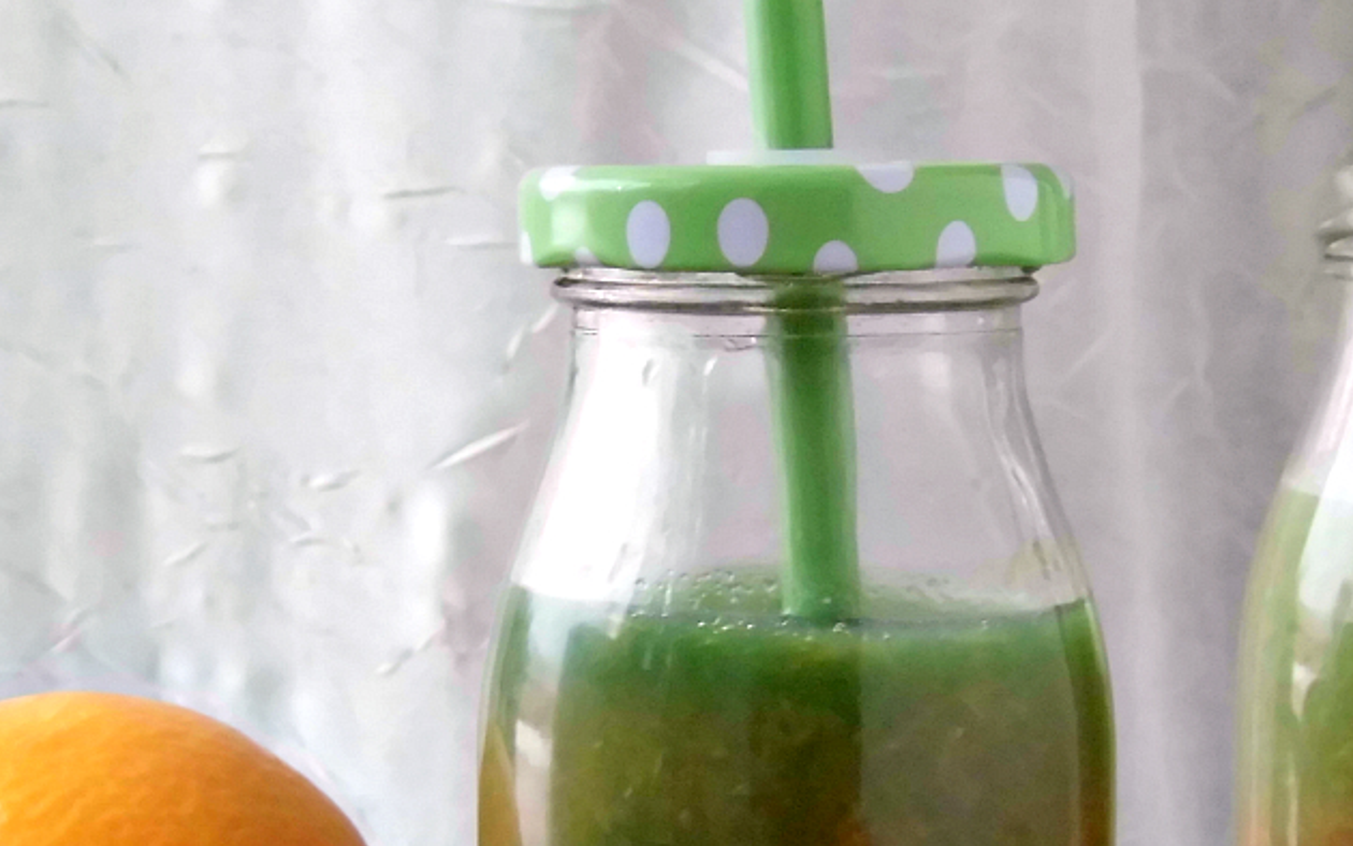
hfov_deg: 25.5
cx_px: 539
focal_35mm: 81
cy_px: 734
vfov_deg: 16.0
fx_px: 2987
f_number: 3.4
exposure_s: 1/25
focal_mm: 8.3
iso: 400
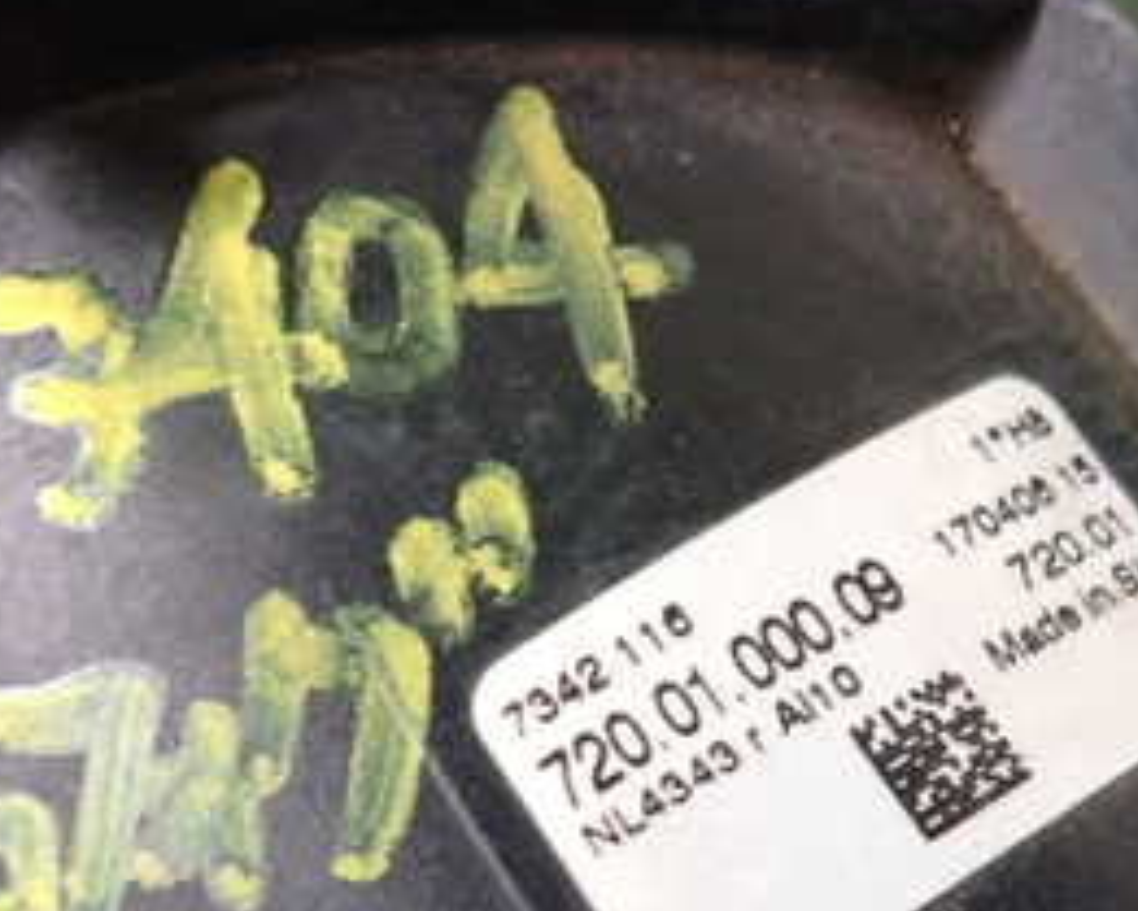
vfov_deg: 26.9
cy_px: 641
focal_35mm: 56
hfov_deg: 33.6
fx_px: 1887
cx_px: 541
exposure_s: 1/30
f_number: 2
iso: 800
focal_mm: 4.5
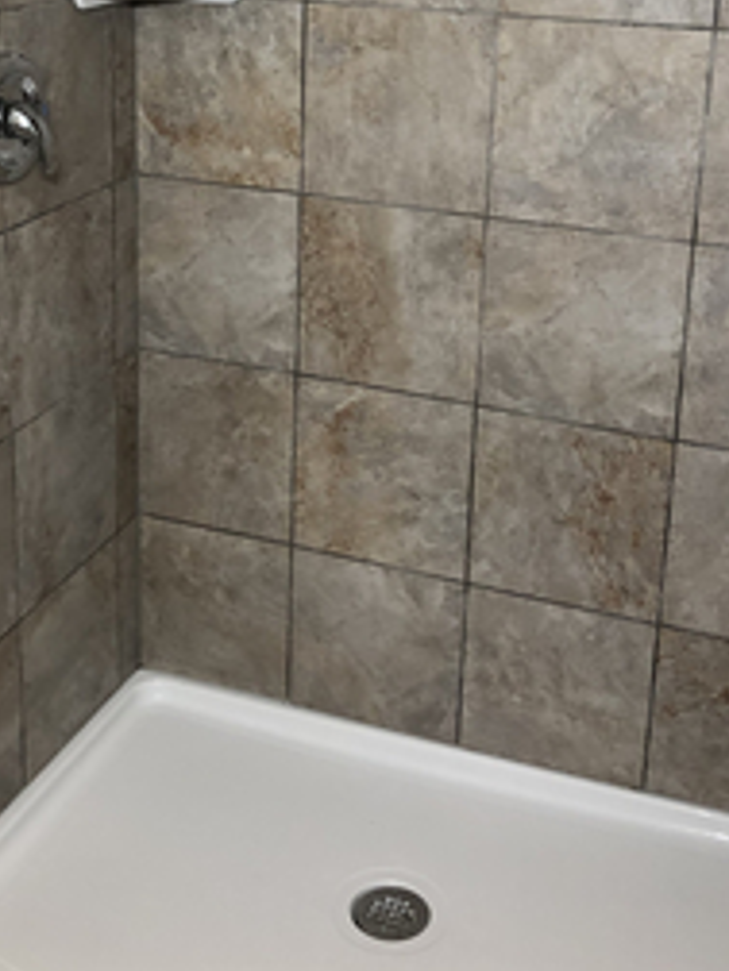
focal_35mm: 50
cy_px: 220
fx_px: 1404
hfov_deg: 29.1
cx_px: 368
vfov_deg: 37.1
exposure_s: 1/30
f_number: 1.8
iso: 40
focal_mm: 4
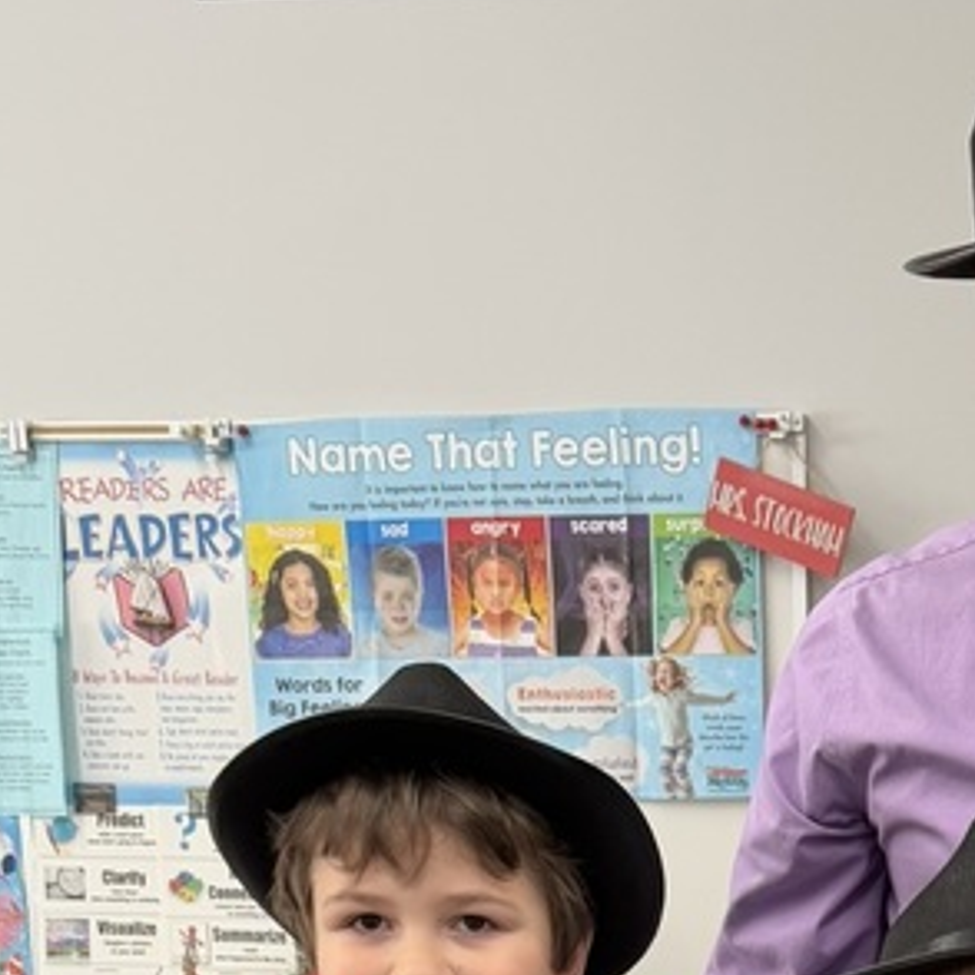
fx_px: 2358
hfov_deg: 22.2
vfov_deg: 20.2
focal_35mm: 74
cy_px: 1446
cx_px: 1045
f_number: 1.78
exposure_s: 1/120
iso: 200
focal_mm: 6.76
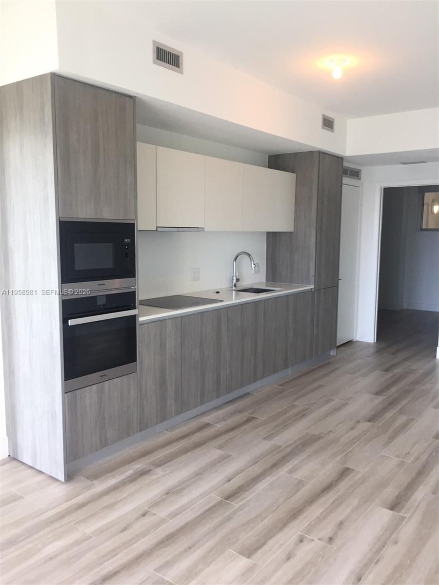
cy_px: 292
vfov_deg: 61.7
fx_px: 490
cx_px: 220
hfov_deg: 48.2
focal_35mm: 29
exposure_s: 1/40
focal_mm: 4.15
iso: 32
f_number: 2.2
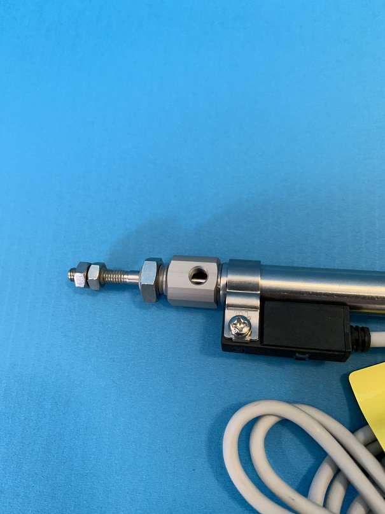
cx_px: 192
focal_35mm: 26
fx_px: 386
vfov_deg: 67.3
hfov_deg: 53.1
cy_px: 257
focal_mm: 4.25
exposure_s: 1/50
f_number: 1.8
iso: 250
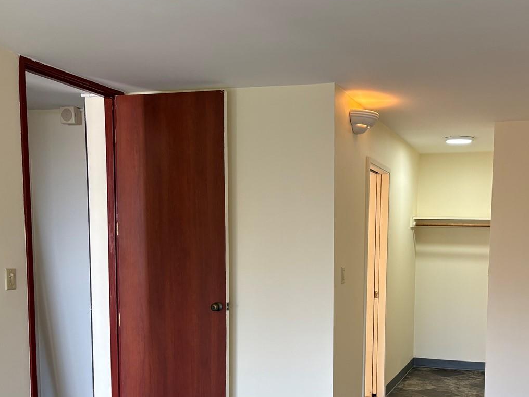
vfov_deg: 34.4
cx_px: 354
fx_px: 626
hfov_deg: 45.1
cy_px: 297
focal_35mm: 41
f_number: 1.6
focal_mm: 5.96
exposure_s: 1/113
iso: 125
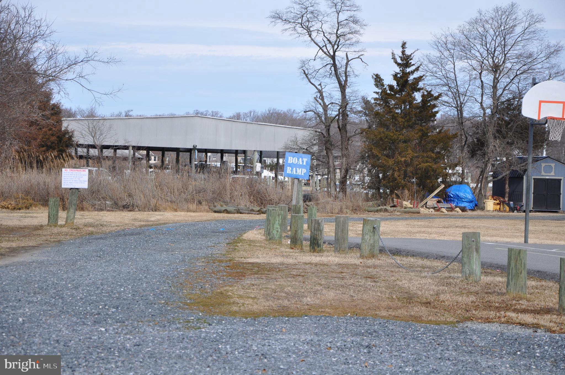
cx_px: 282
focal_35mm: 120
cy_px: 188
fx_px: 1881
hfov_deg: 17.1
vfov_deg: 11.4
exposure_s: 1/640
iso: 200
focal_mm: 80
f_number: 6.3
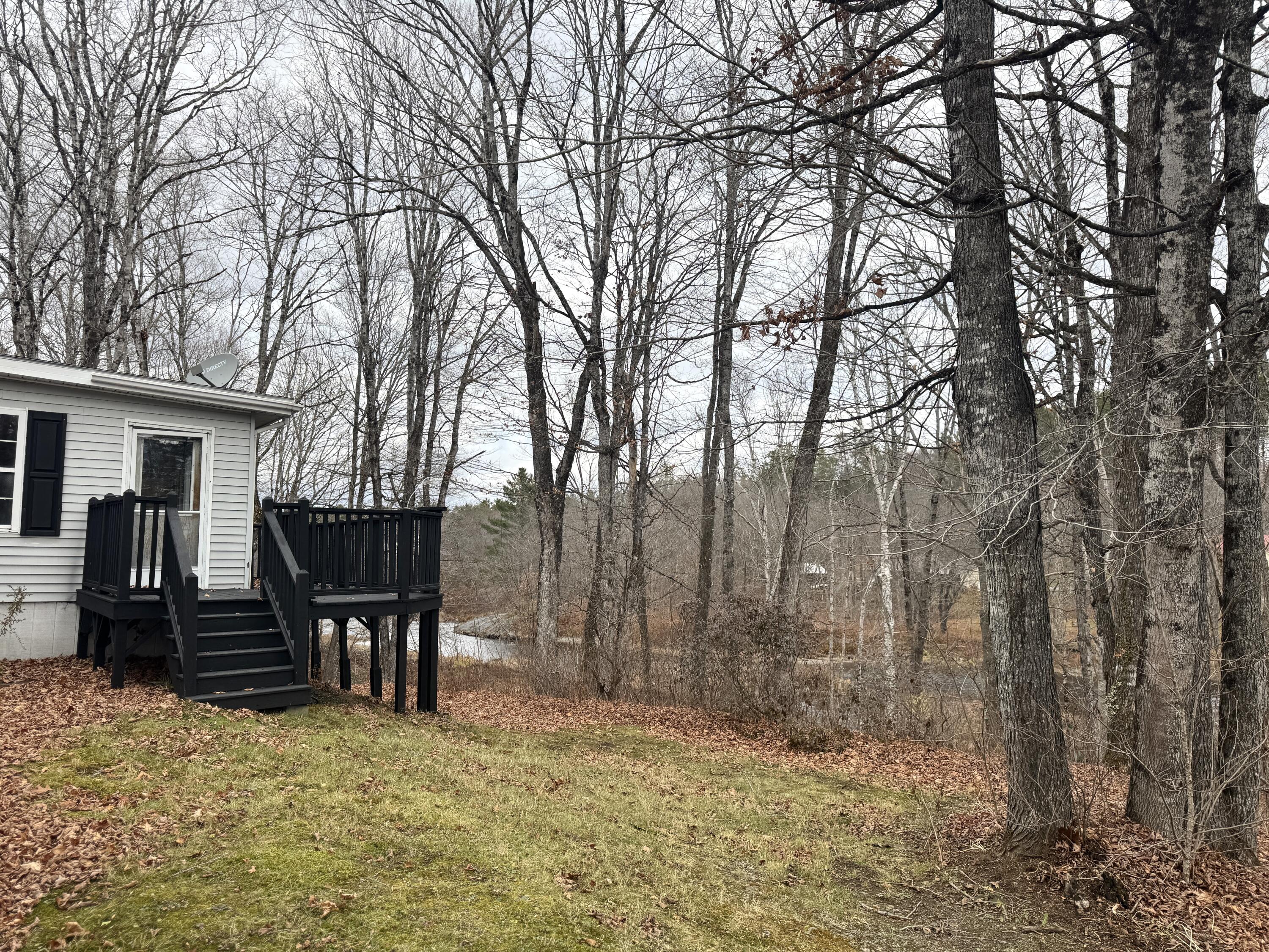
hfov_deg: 71.6
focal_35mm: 24
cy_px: 476
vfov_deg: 56.8
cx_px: 634
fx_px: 880
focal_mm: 6.76
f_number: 1.78
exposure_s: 1/1094
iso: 80
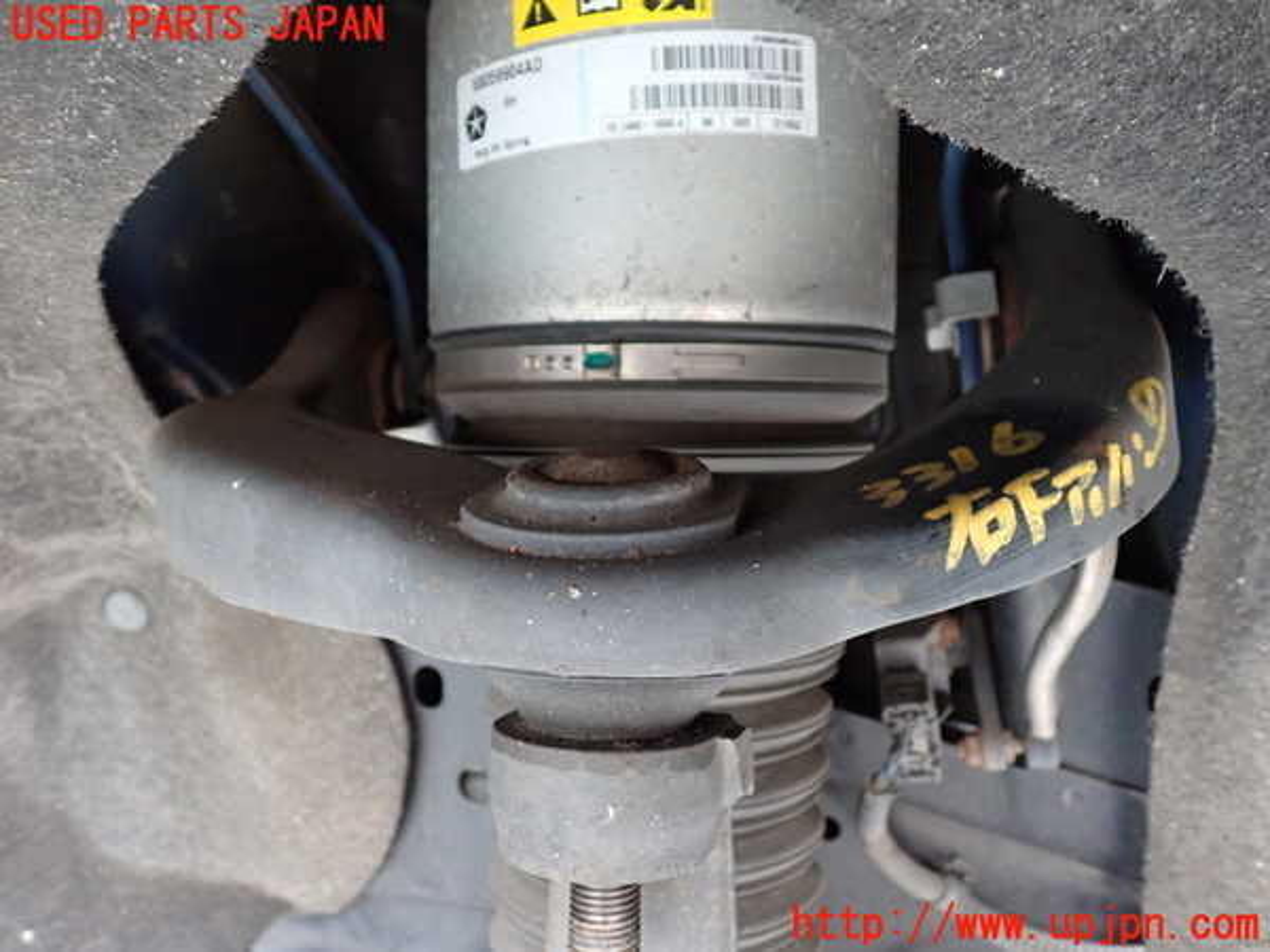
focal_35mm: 30
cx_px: 635
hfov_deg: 60.0
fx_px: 1101
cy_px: 476
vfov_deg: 46.8
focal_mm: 5.4
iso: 800
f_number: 2.3
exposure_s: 1/30
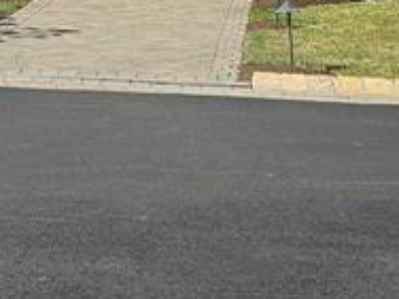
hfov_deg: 15.6
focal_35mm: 125
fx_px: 1441
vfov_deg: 10.8
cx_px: 28
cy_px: -301
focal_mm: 5.4
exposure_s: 1/2122
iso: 25
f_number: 1.8
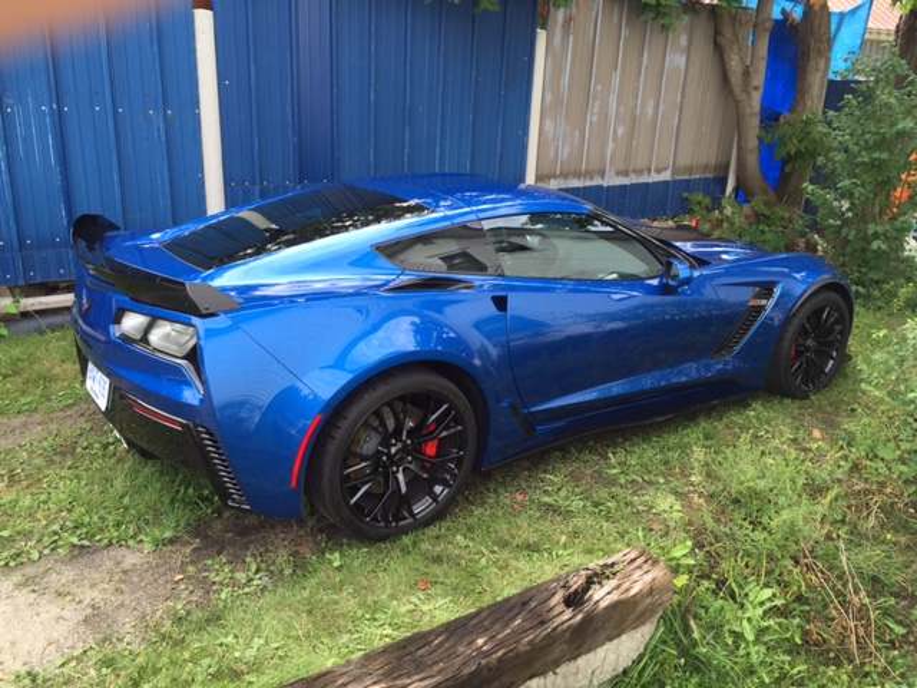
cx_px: 458
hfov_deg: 61.7
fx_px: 768
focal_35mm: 29
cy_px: 344
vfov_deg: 48.2
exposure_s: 1/220
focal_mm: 4.15
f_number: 2.2
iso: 32
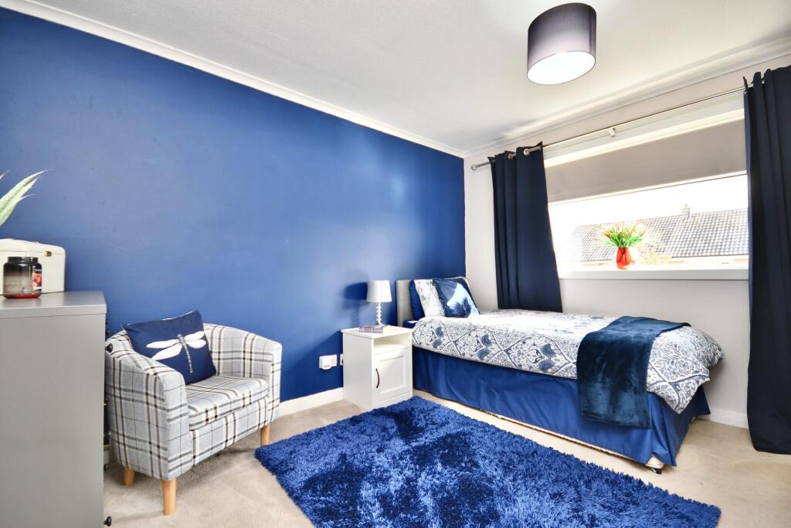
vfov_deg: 77.3
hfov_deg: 100.4
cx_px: 396
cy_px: 264
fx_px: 330
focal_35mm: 15
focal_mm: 10
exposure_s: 1/60
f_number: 4
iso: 220
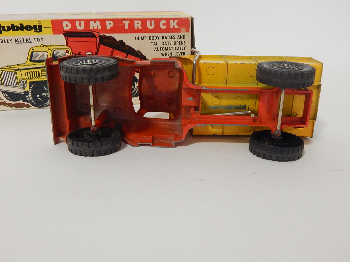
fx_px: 344
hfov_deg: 54.0
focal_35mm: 34
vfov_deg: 41.8
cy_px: 131
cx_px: 175
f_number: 3.3
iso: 400
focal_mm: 6.1
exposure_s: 1/50
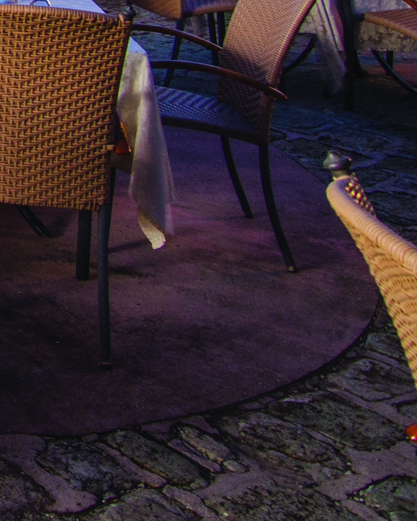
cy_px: -208
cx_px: -494
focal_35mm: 66
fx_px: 1018
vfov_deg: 24.1
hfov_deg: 15.9
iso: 400
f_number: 5.6
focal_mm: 11
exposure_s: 1/3
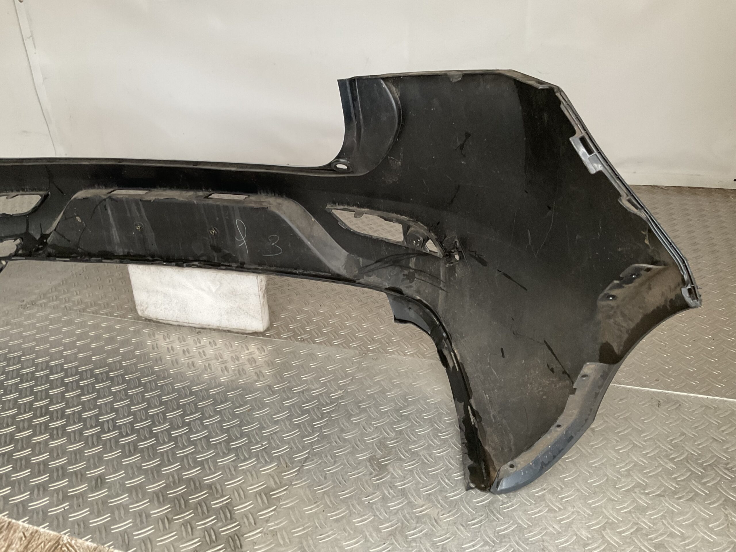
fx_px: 617
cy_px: 276
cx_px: 368
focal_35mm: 29
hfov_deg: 61.7
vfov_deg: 48.2
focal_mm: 3
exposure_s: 1/60
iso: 100
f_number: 1.8
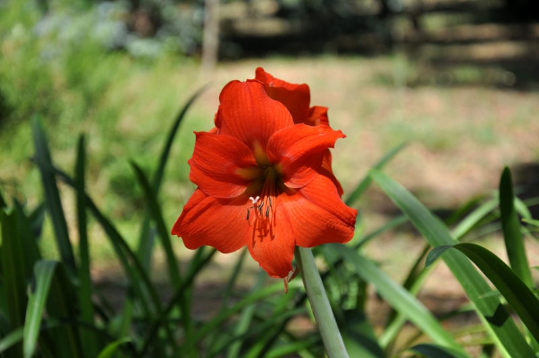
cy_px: 179
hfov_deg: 17.1
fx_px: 1794
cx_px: 270
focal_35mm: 120
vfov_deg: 11.4
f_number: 5.6
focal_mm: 80
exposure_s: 1/500
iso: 640
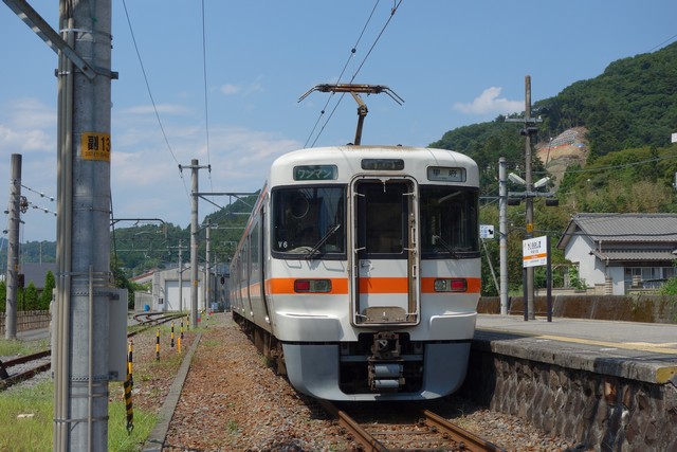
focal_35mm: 53
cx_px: 338
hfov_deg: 37.5
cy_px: 226
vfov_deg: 25.5
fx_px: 997
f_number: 5.6
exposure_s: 1/640
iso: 125
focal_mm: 19.75
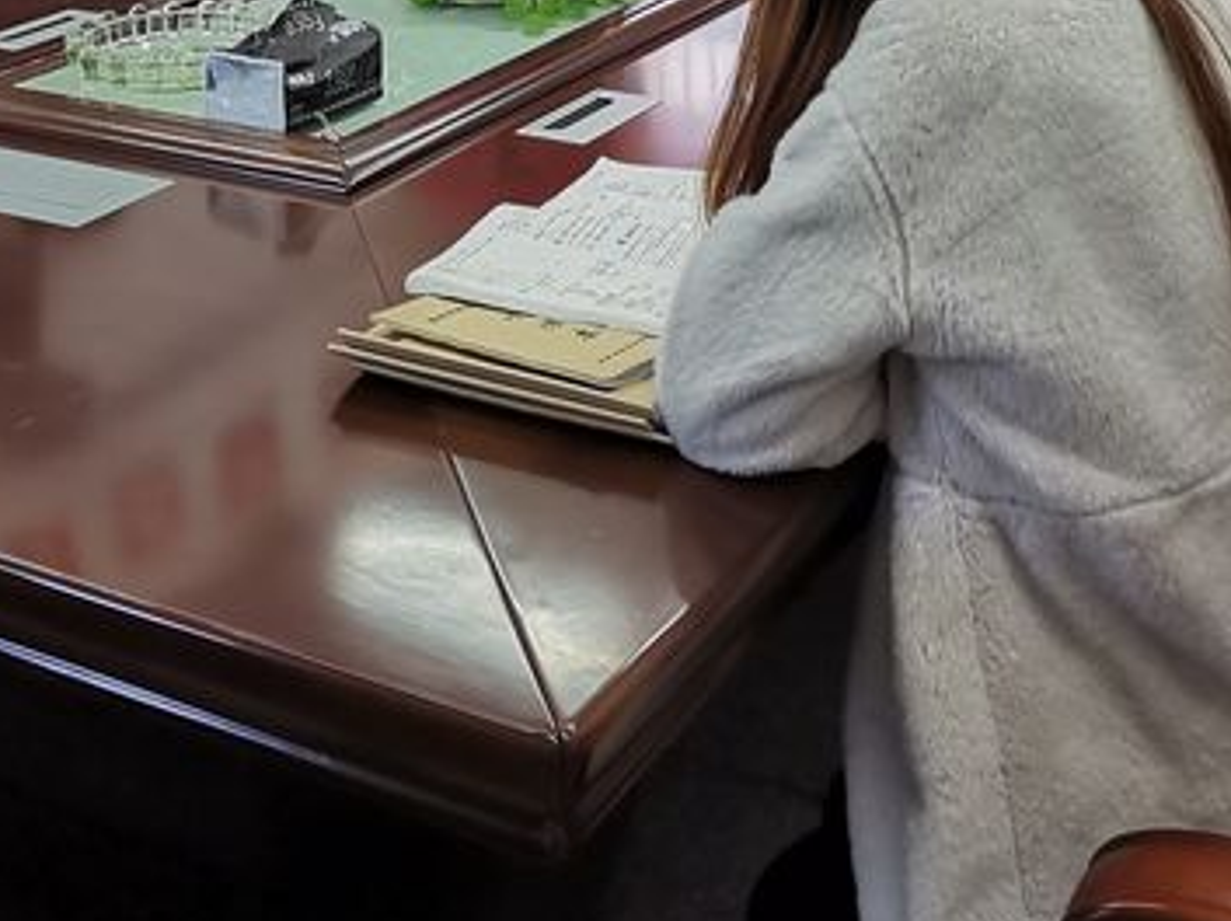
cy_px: -401
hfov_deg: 32.7
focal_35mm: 59
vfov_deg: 21.4
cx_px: 610
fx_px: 2096
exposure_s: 1/50
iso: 400
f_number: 1.8
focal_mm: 4.75
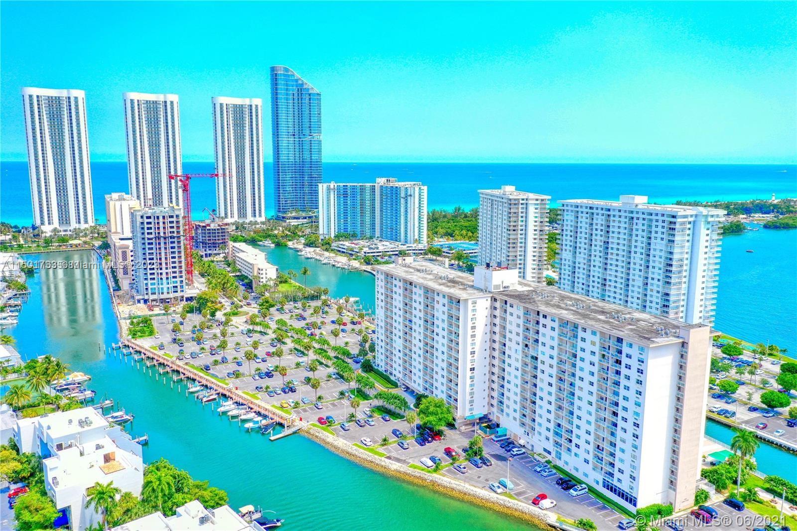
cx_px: 398
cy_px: 266
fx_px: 620
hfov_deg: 65.5
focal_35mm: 28
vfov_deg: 46.4
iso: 100
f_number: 5
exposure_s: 1/320
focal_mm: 10.26
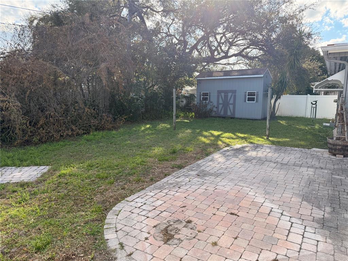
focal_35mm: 24
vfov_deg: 56.8
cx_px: 174
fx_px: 241
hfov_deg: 71.6
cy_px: 130
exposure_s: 1/2110
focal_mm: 6.76
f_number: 1.78
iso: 100
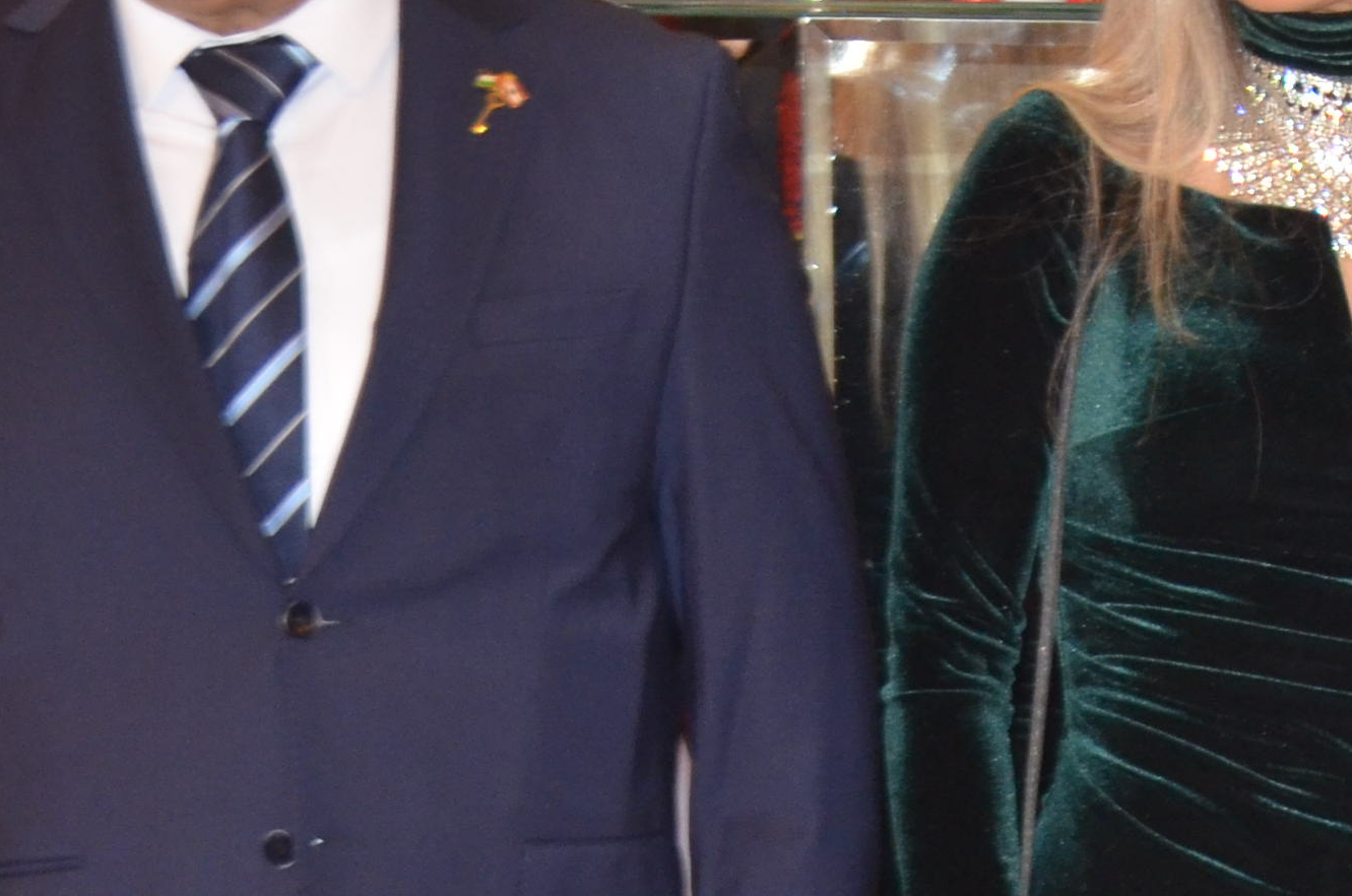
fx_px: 7909
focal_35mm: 211
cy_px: 660
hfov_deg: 9.3
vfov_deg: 6.5
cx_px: 2501
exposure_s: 1/60
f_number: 4
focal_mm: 38
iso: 800
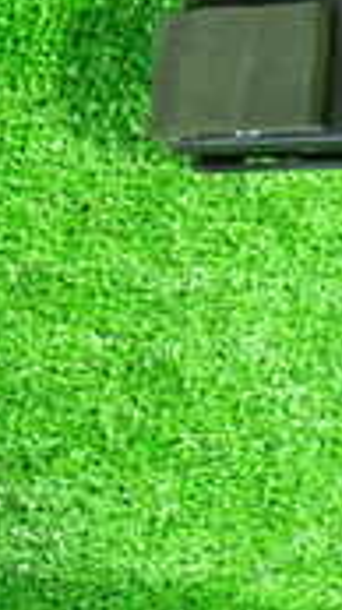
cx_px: 955
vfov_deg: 19.4
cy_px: -53
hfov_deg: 9.4
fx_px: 1713
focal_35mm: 106
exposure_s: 1/25
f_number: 2.2
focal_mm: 5.05
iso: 800
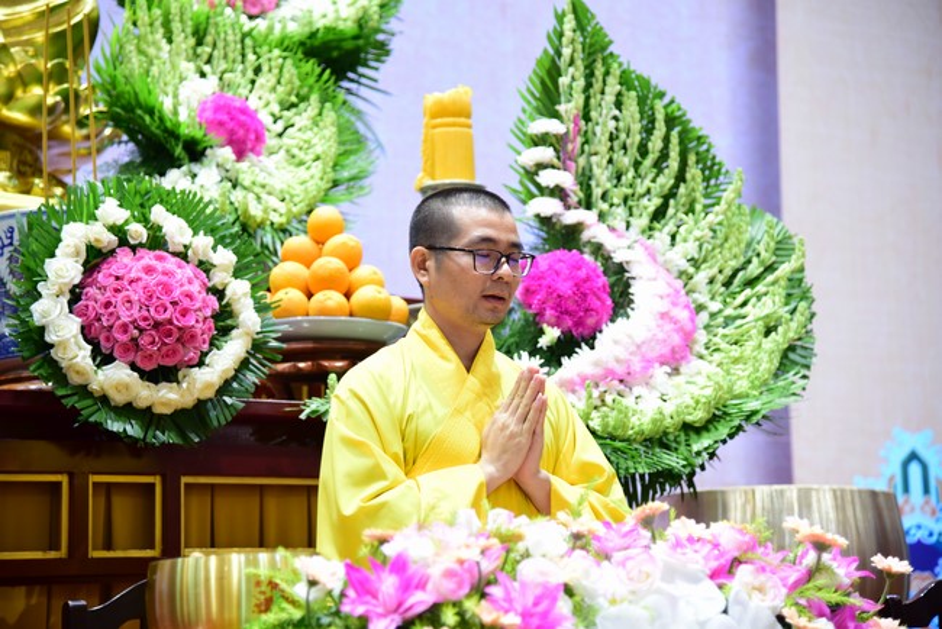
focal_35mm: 86
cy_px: 314
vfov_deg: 15.9
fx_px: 2251
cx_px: 471
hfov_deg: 23.6
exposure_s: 1/40
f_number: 4
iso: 1250
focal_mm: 86
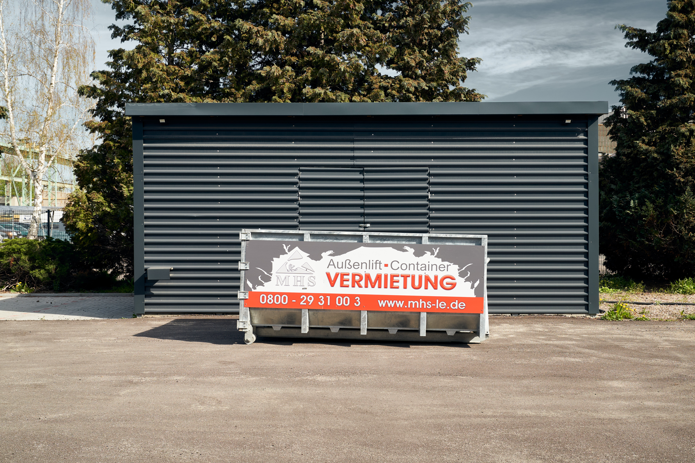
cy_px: 223
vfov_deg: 35.0
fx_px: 734
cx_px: 365
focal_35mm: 38
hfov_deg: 50.7
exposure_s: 1/200
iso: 160
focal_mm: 34
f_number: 8
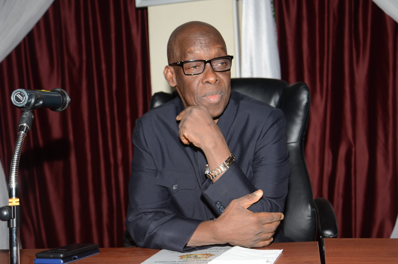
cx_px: 199
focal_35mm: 54
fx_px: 596
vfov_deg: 25.0
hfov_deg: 36.9
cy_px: 132
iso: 200
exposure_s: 1/60
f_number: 5
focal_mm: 36
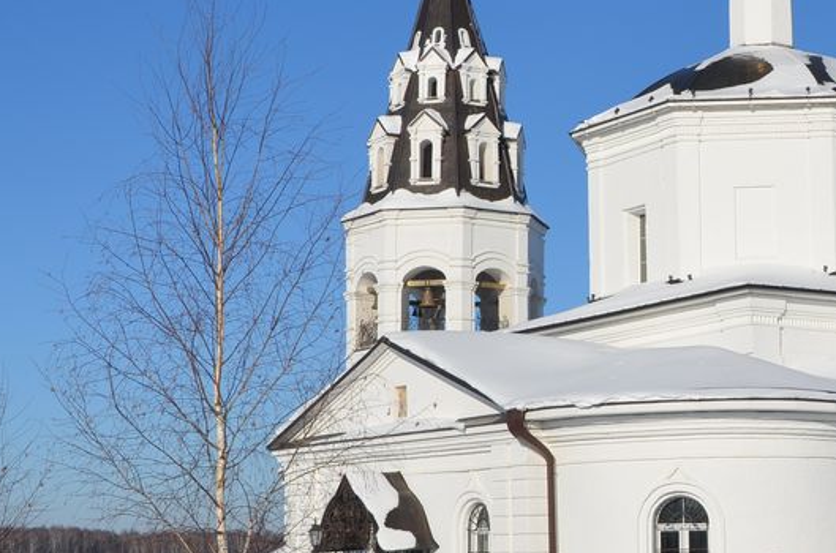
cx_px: 670
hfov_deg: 23.6
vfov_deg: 16.0
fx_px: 1972
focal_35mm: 85
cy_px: 287
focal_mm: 25
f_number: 10
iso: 100
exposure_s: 1/400
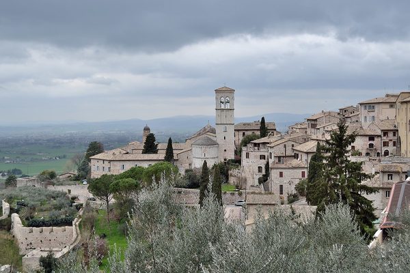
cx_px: 205
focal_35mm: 39
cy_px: 136
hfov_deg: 49.6
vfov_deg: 34.2
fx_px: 444
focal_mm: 26
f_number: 6.3
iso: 100
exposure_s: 1/160
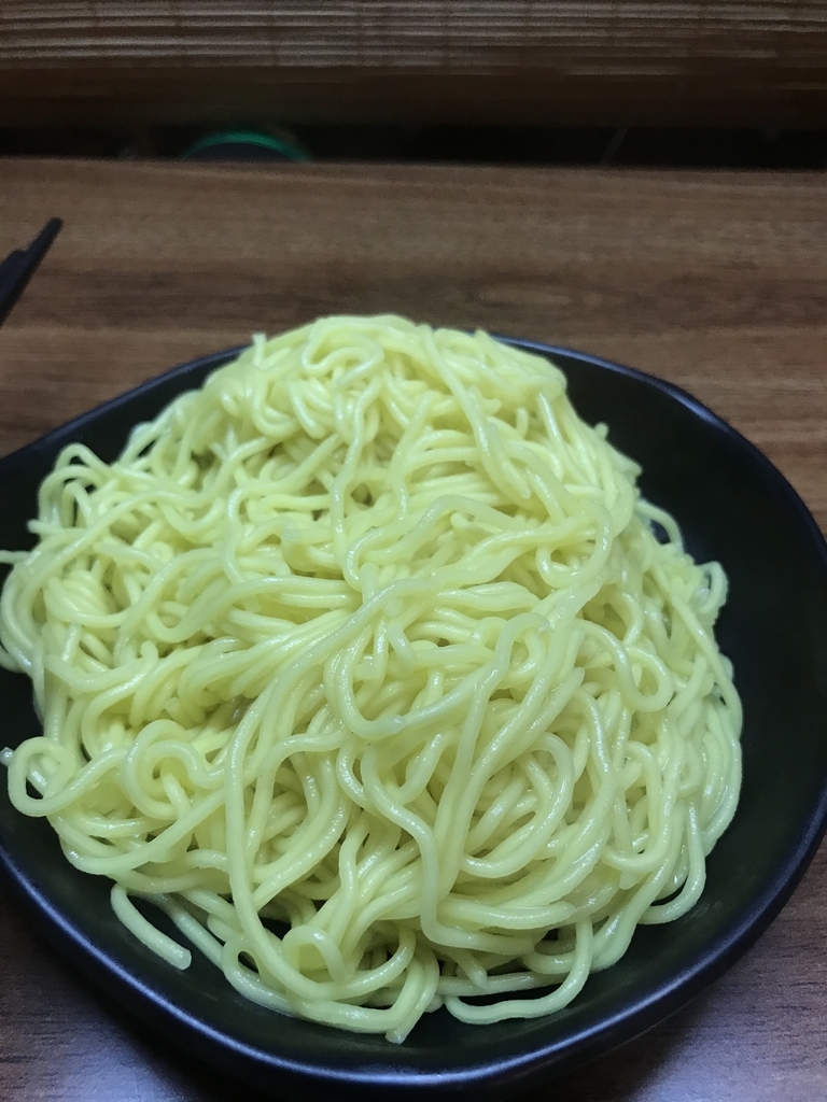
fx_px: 892
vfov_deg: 63.4
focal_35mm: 28
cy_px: 551
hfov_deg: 49.7
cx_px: 414
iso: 40
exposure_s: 1/25
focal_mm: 3.99
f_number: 1.8
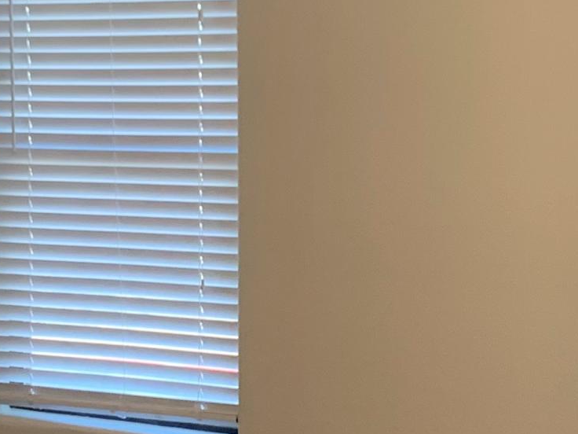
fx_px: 1770
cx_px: 389
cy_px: 229
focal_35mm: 106
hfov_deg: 18.5
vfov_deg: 14.0
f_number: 1.8
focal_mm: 4.25
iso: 80
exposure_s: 1/60
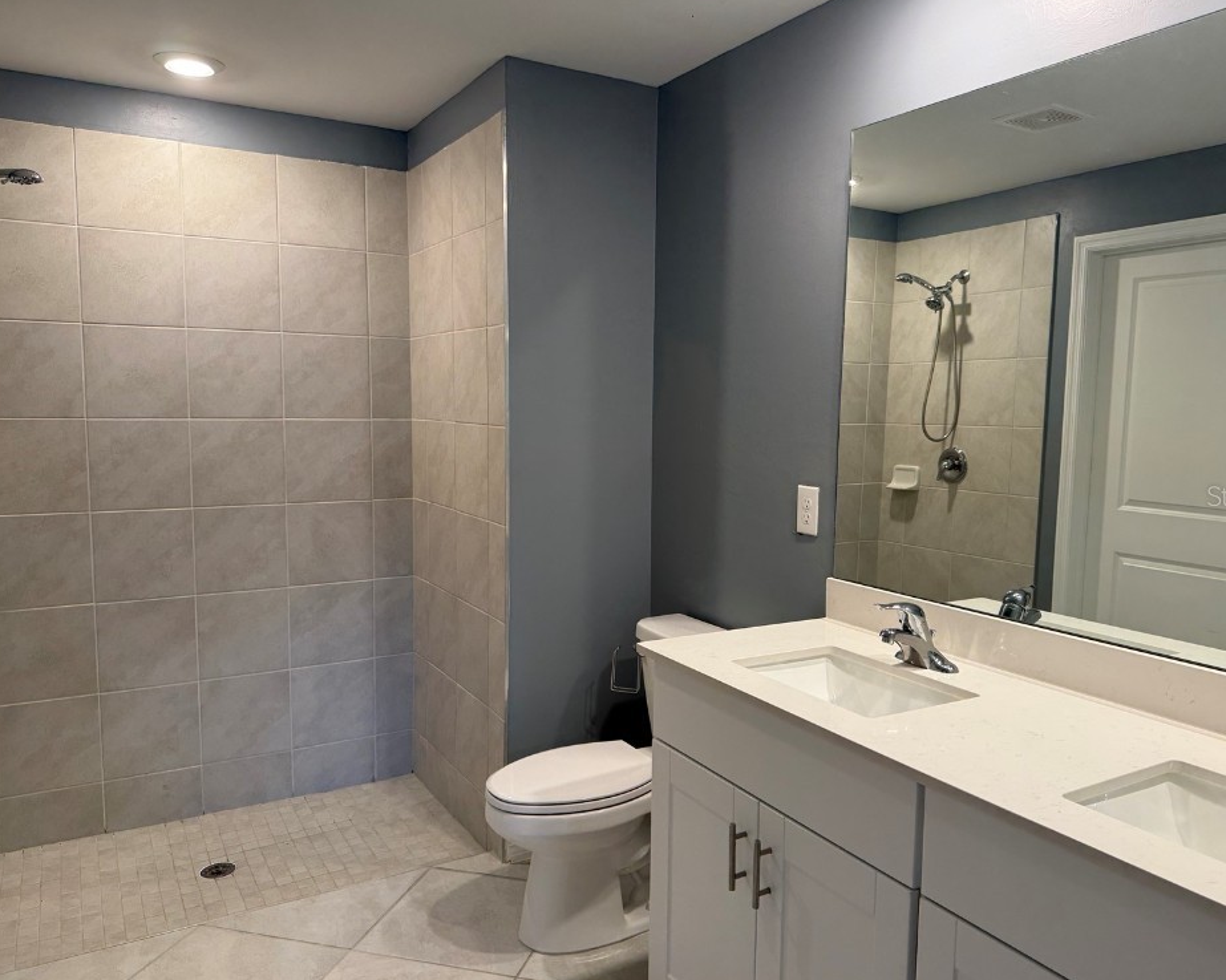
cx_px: 652
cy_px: 495
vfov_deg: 54.9
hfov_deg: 66.0
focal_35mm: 26
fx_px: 943
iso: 160
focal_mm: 6.76
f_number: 1.78
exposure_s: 1/120
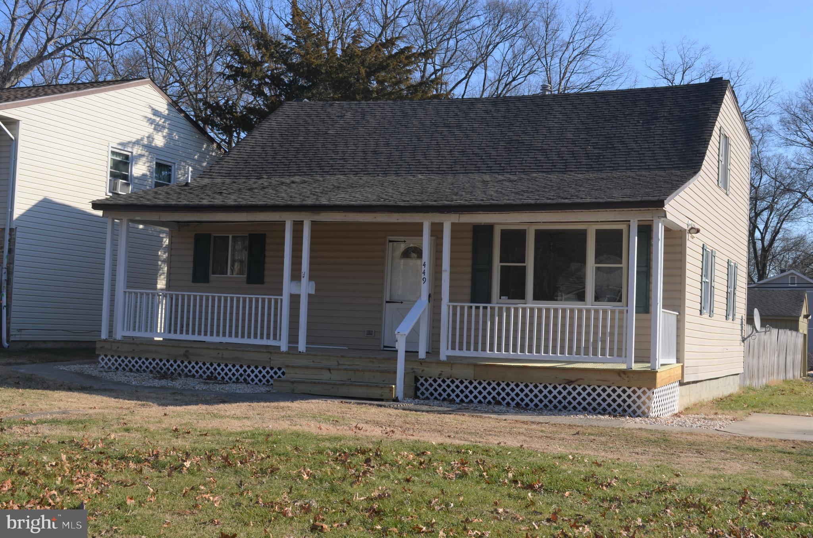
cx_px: 406
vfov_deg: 27.9
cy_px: 269
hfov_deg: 41.2
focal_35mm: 48
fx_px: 1082
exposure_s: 1/200
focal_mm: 32
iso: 100
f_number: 9
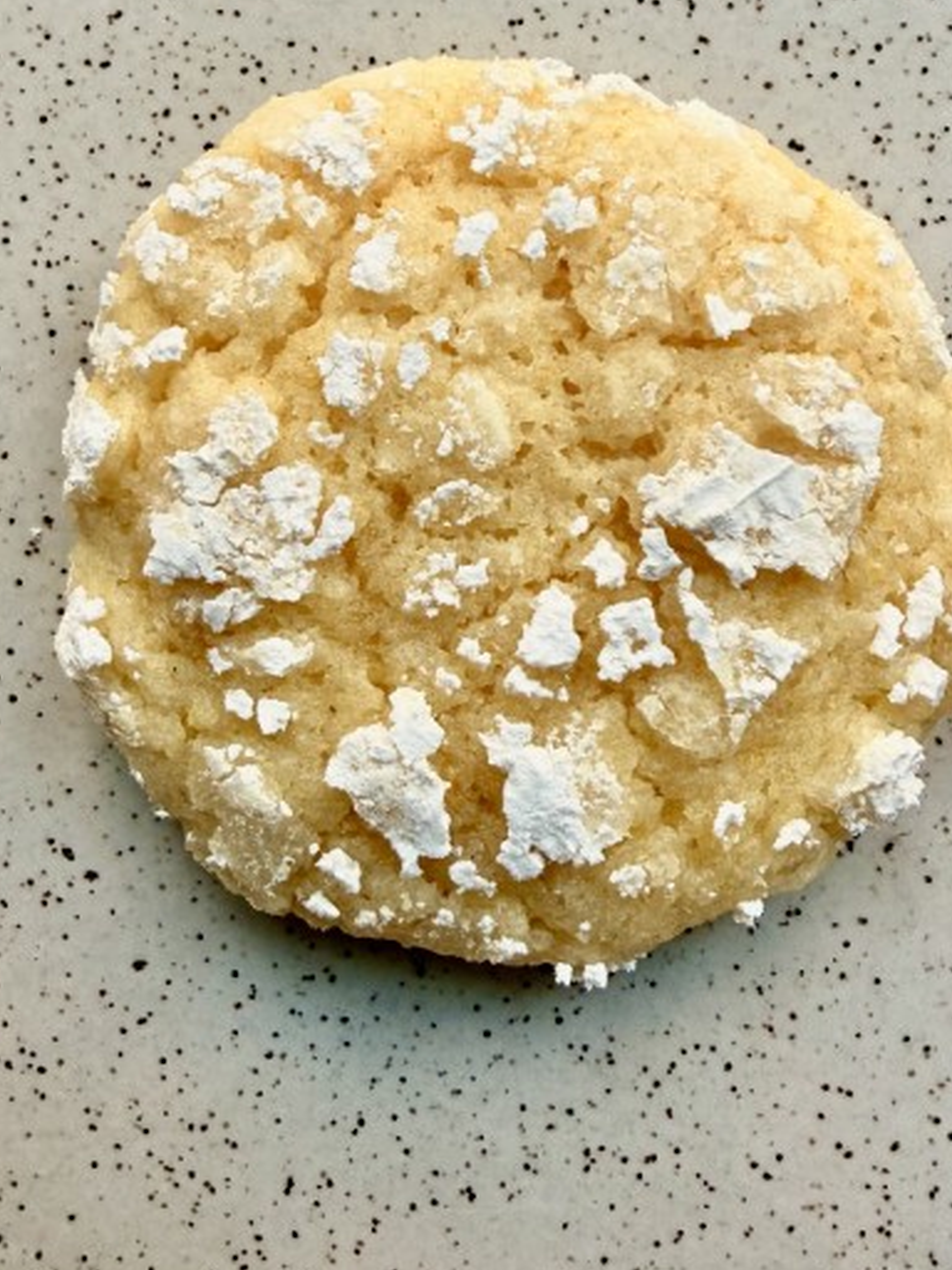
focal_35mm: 36
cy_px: 486
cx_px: 516
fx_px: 1320
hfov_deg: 39.6
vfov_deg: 50.9
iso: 125
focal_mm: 2.22
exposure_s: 1/99
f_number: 2.2
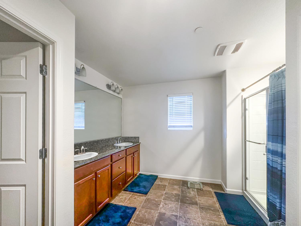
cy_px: 113
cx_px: 150
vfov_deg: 85.7
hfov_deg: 102.1
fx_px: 122
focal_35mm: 14
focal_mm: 2.22
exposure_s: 1/60
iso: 250
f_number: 2.2
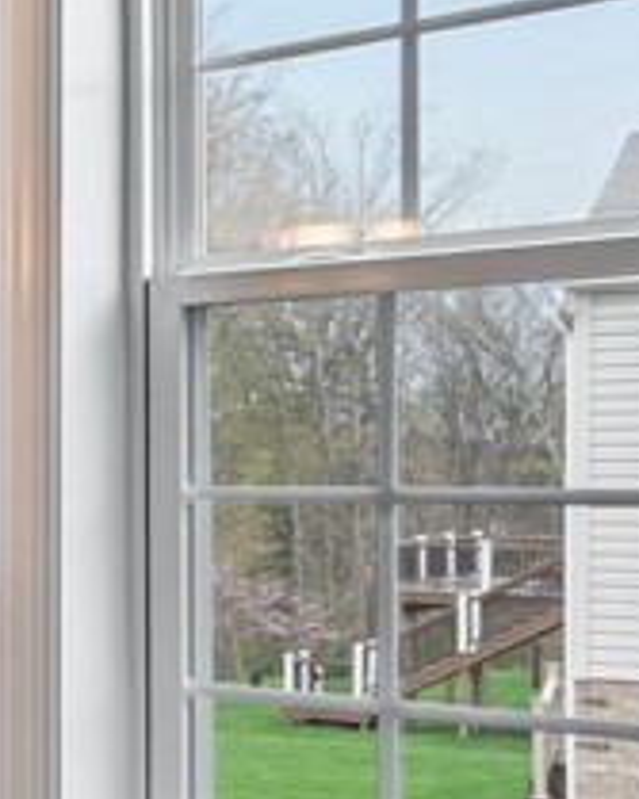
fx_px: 1845
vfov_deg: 24.4
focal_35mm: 78
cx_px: -1358
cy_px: 482
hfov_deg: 10.9
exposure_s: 1/30
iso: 800
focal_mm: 16
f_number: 6.3
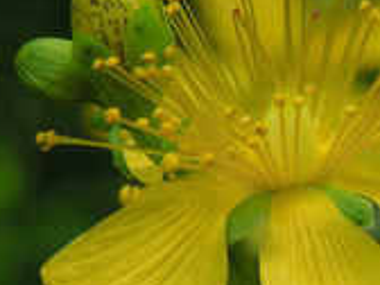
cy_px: 330
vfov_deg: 7.1
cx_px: 501
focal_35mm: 208
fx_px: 2283
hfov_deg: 9.3
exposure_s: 1/500
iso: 100
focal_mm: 12.5
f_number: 4.4
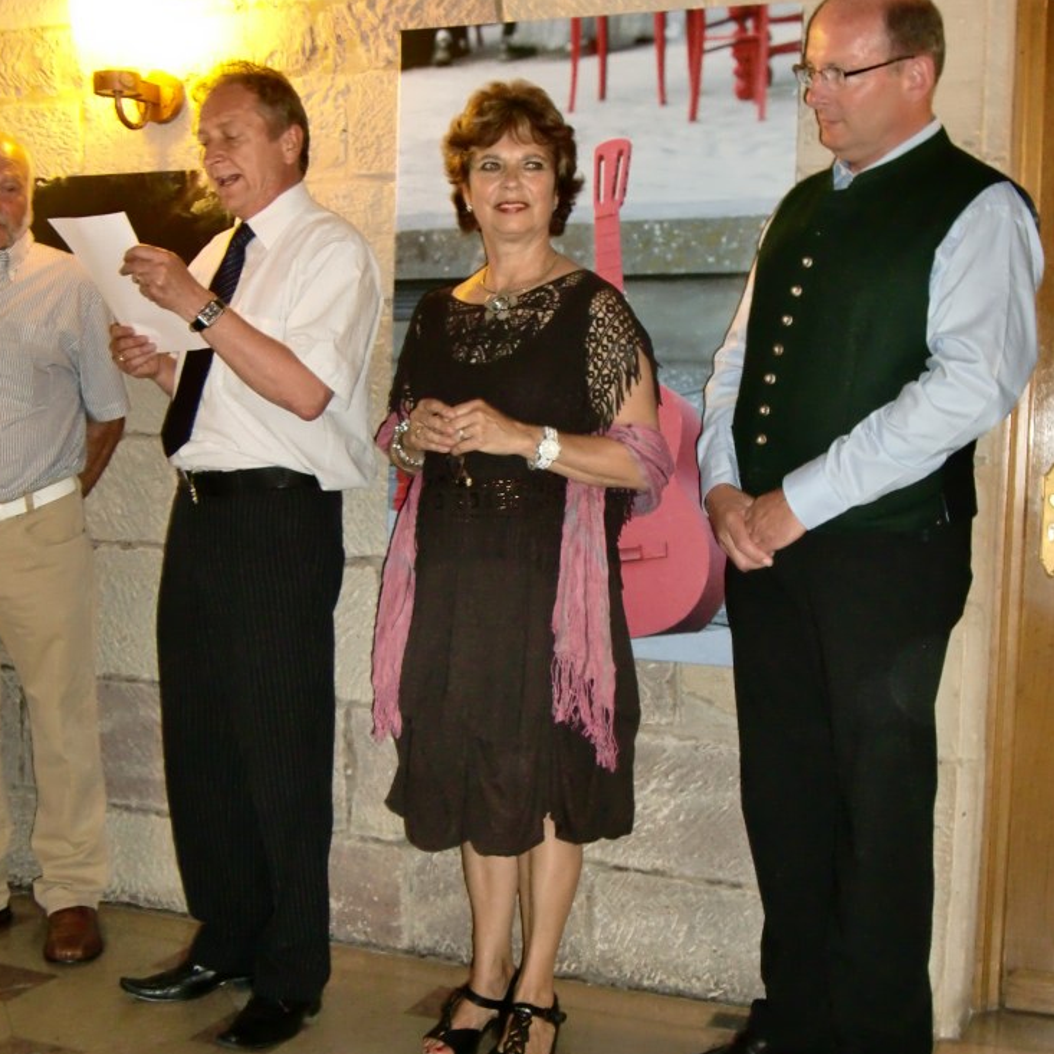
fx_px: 1619
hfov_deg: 36.1
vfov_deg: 36.1
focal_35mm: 47
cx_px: 518
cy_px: 552
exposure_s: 1/25
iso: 400
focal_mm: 6.9
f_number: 3
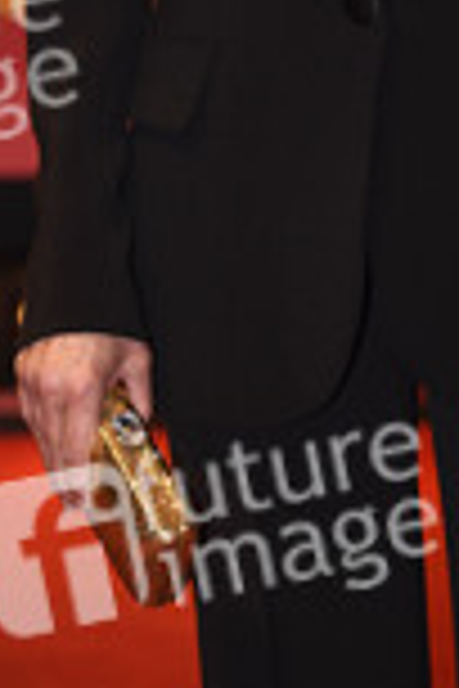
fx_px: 5259
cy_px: -144
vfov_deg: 7.4
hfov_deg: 5.0
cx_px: 338
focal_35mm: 275
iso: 800
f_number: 3.5
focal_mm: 105
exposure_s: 1/640
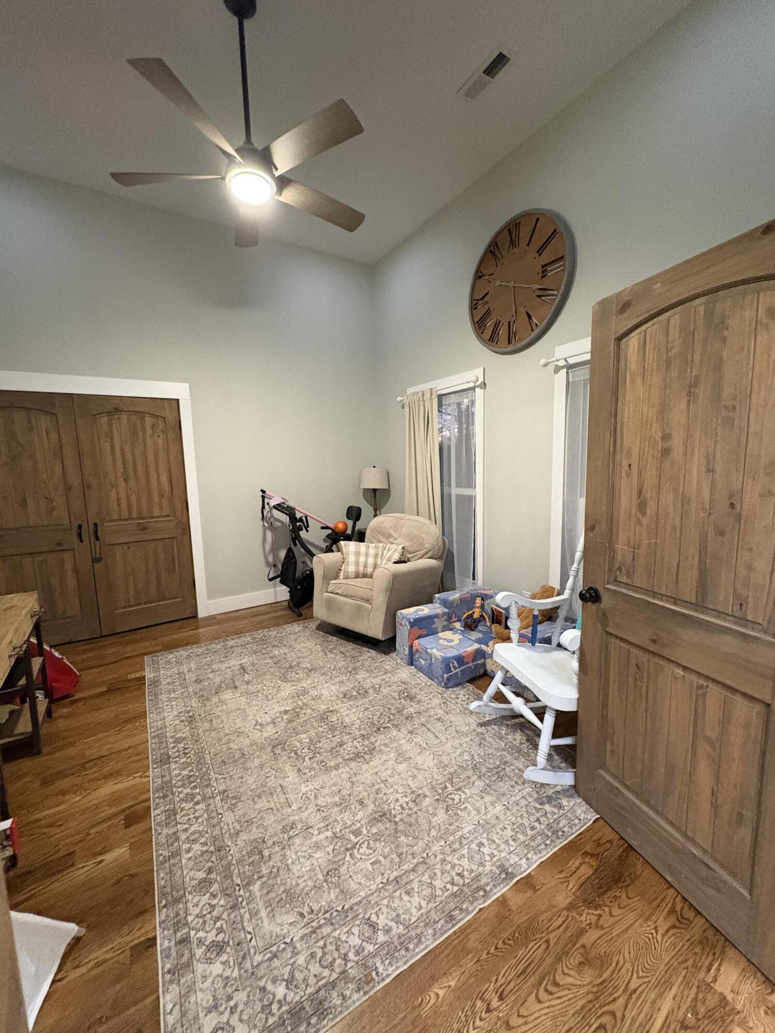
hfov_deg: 85.7
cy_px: 516
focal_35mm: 14
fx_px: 418
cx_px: 388
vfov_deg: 102.1
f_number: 2.2
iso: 800
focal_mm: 2.22
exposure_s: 1/60
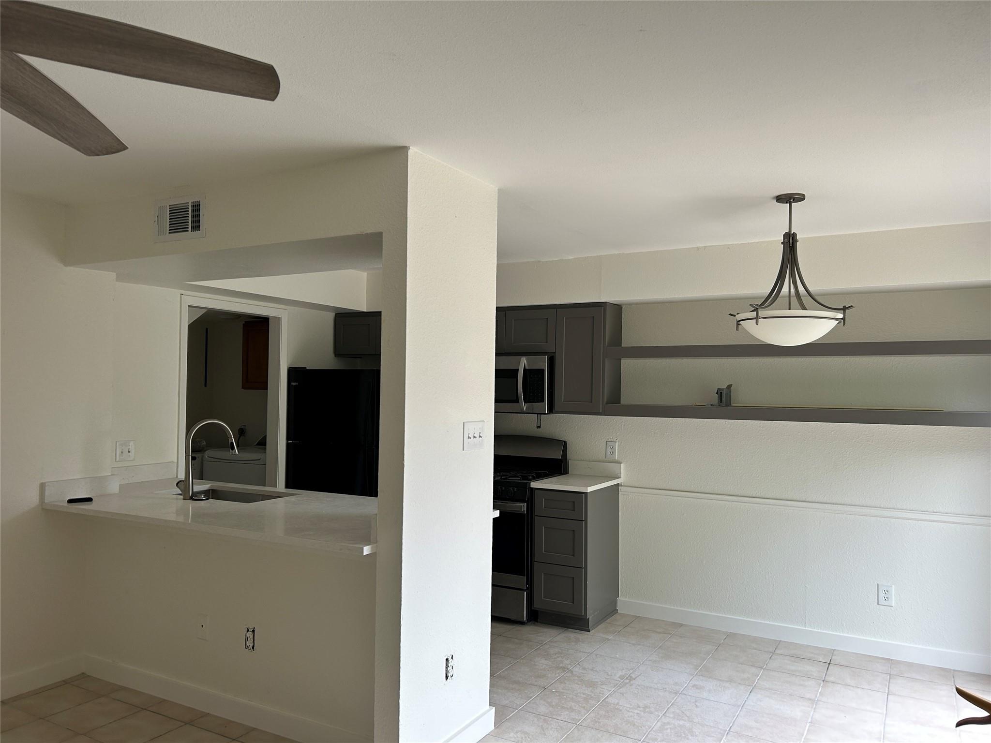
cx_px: 496
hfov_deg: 67.3
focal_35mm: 26
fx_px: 744
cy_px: 372
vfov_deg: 53.1
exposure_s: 1/121
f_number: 1.5
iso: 64
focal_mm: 5.7
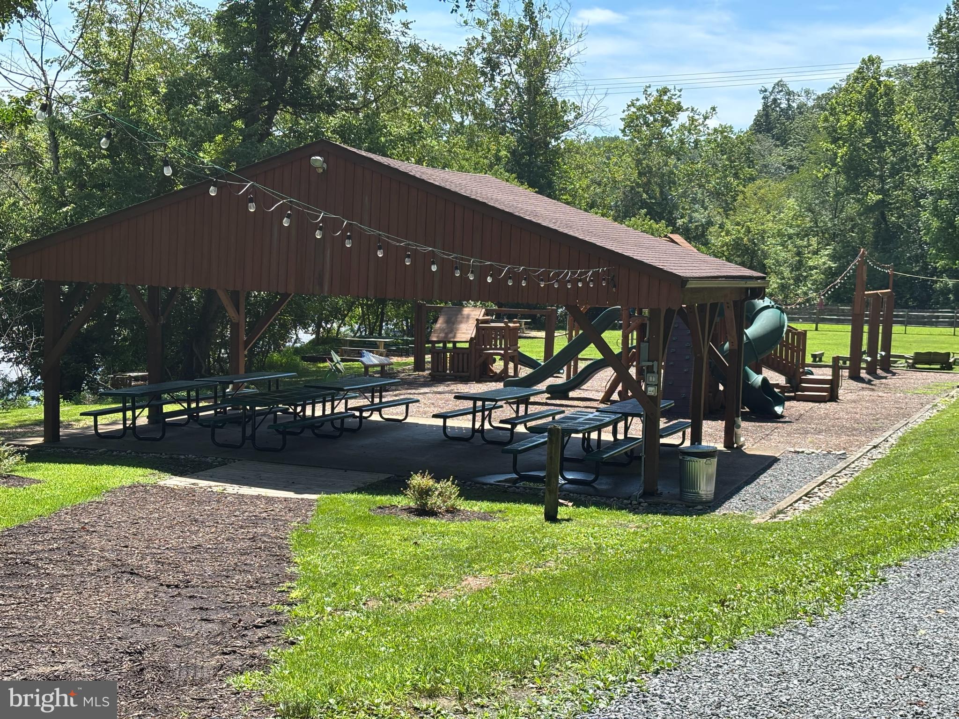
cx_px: 480
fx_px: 1441
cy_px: 360
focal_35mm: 52
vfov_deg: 28.0
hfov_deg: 36.8
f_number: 1.6
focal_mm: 5.96
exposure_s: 1/1037
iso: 32
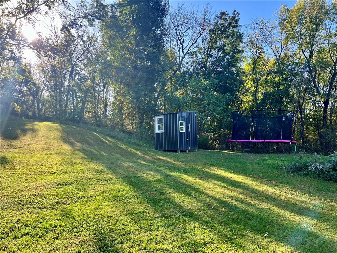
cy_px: 126
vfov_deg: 53.1
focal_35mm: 26
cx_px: 168
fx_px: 253
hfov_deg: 67.3
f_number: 1.5
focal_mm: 5.7
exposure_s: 1/738
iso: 50
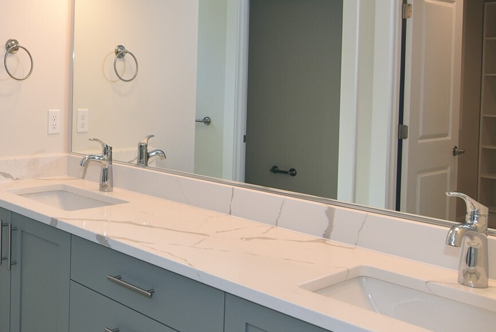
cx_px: 14
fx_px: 565
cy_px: 97
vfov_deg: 32.3
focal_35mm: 41
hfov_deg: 41.9
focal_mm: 14
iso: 400
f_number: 5.6
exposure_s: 1/160
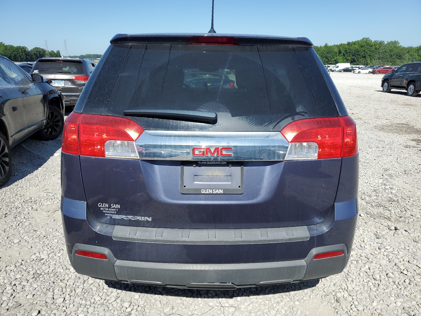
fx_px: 316
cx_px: 210
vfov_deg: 53.1
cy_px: 158
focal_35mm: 26
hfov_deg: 67.3
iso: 50
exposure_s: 1/3333
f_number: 1.5
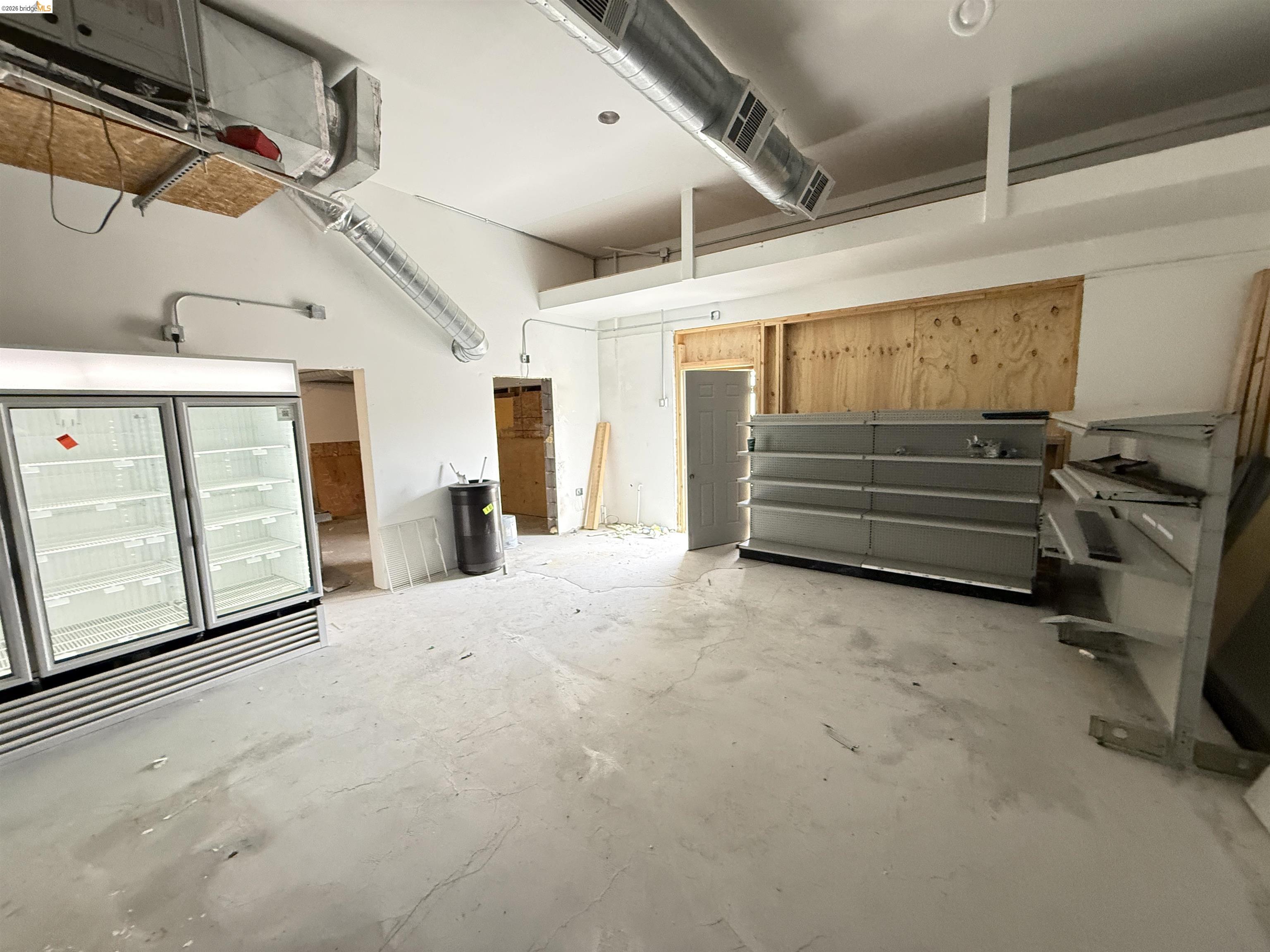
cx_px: 635
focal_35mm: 14
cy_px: 476
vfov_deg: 85.7
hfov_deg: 102.1
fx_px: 514
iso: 500
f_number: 2.2
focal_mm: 2.22
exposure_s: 1/60
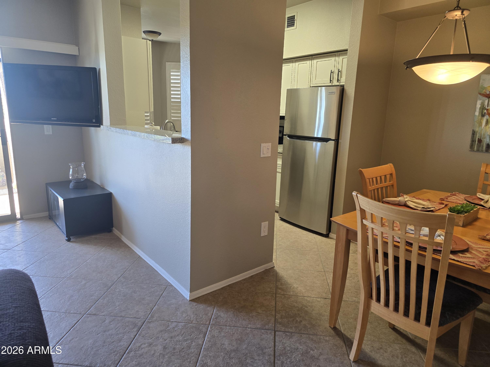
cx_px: 245
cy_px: 184
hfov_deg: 73.9
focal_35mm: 23
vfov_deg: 58.9
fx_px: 326
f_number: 1.7
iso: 100
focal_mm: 6.3
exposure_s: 1/120
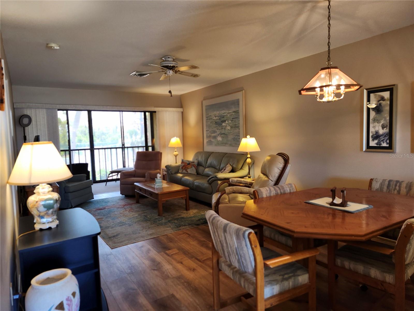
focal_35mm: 23
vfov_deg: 58.9
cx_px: 207
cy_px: 156
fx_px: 275
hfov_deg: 73.9
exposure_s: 1/120
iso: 320
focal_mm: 5.54
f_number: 1.8
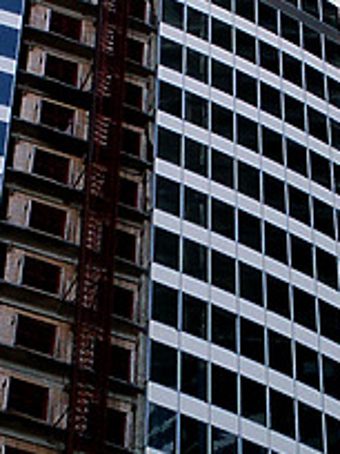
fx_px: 2200
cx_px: 212
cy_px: 263
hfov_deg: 8.8
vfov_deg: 11.8
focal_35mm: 168
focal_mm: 8.04
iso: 64
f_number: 6.7
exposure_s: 1/90
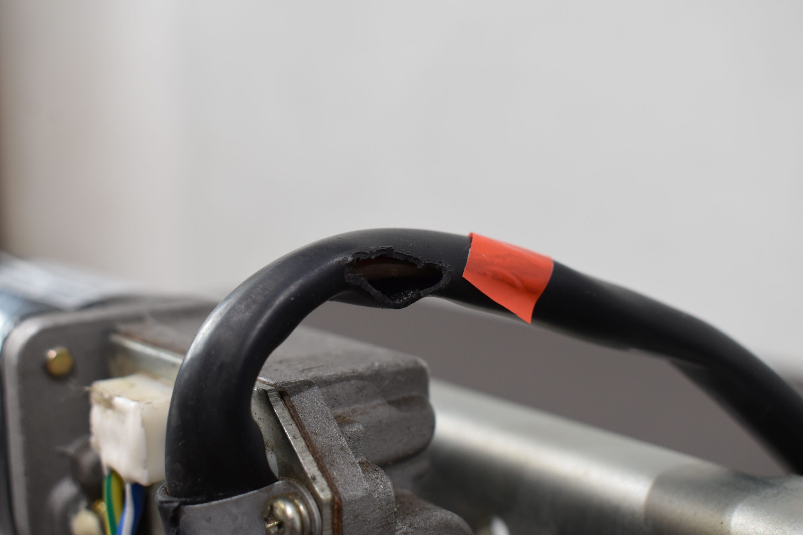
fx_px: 1004
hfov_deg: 43.6
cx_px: 402
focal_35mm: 45
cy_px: 268
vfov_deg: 29.9
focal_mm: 30
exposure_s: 1/60
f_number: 6.3
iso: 400
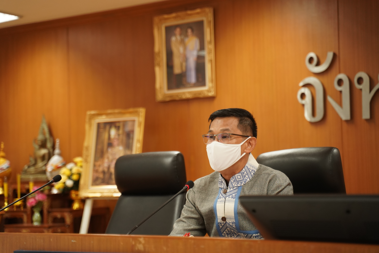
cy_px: 126
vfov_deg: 18.2
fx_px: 790
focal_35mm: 75
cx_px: 190
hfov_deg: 27.0
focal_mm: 75
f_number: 2.8
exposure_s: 1/320
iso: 2500
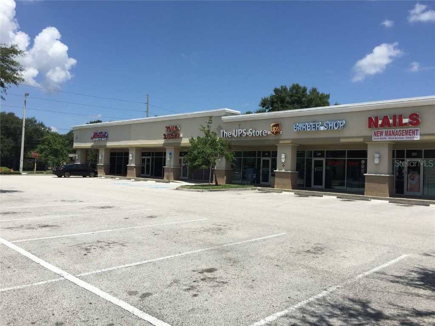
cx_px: 218
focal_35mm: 29
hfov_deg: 61.7
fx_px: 364
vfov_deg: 48.2
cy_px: 163
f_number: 2.2
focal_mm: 4.15
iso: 32
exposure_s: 1/2825
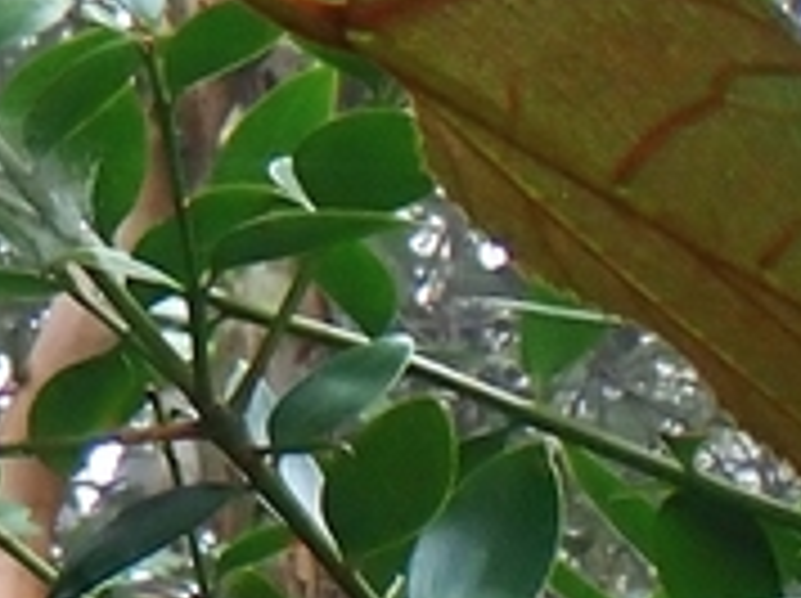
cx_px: -1251
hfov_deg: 6.6
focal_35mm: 282
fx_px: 6517
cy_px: -695
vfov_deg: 5.1
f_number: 4
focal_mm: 7.84
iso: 200
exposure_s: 1/100
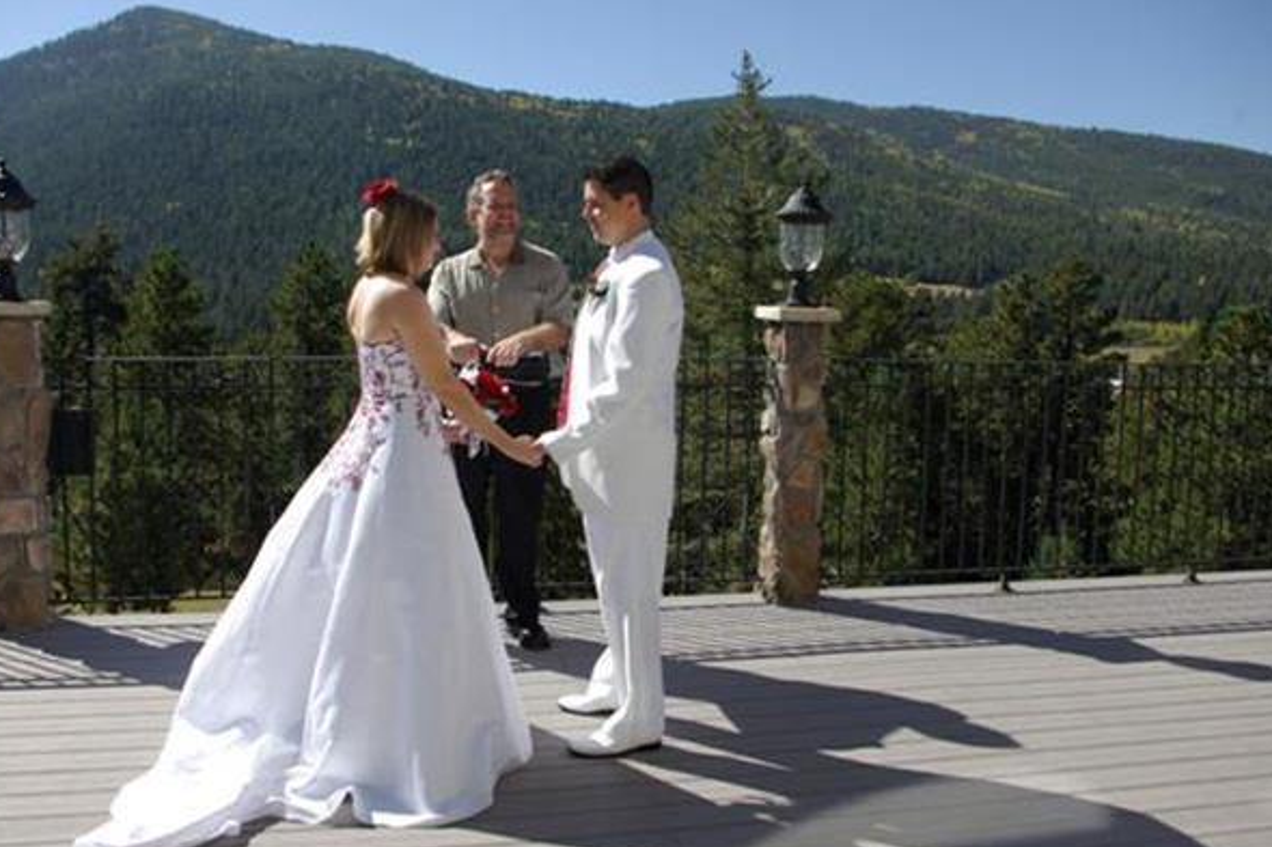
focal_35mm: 33
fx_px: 1166
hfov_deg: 57.1
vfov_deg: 39.9
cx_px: 577
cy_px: 409
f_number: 6.7
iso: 100
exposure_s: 1/250
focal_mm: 18
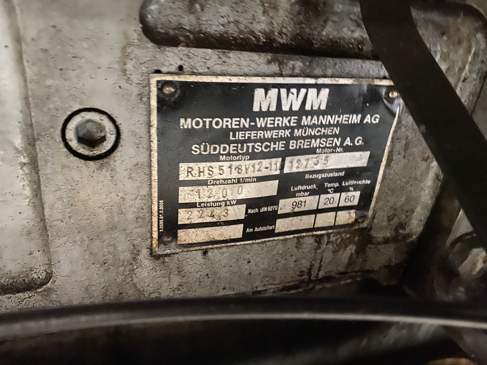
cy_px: 182
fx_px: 366
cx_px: 244
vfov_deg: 53.1
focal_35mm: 26
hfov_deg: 67.3
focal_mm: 4.25
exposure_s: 1/11
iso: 500
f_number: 1.8
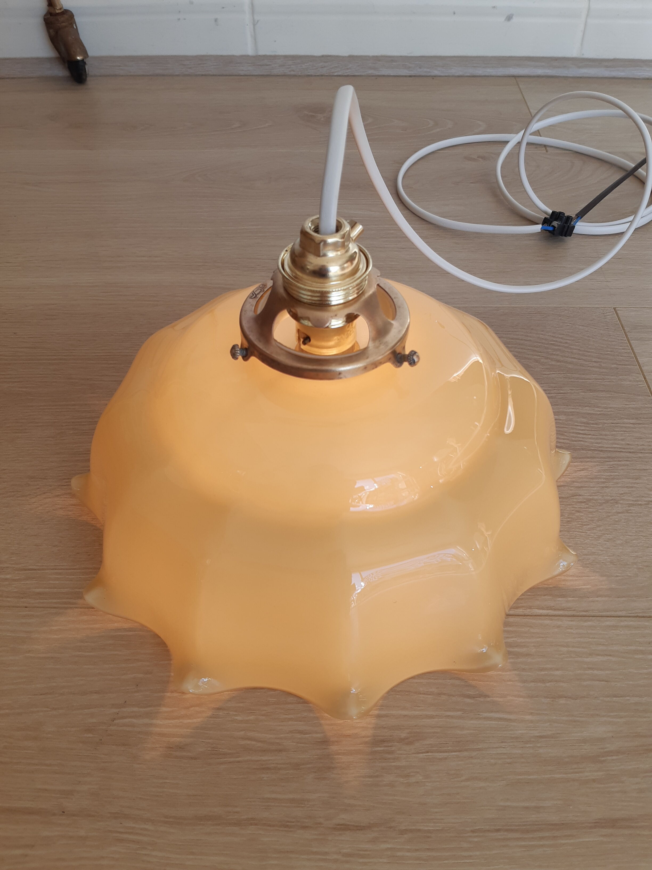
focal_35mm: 26
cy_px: 435
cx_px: 326
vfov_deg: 67.3
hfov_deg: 53.1
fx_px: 653
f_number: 1.7
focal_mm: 3.93
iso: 40
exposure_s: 1/142
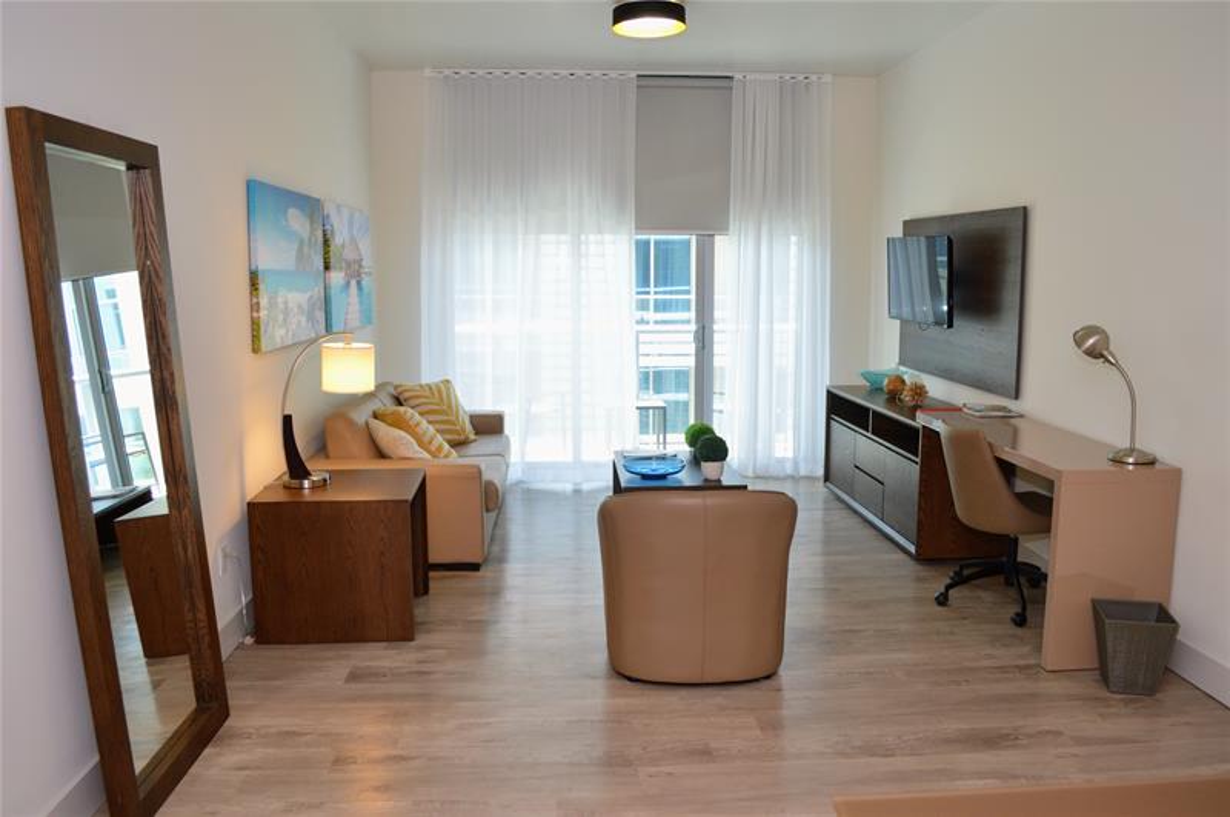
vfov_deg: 47.8
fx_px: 921
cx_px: 615
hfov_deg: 67.5
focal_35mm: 27
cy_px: 408
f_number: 4
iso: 400
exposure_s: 1/60
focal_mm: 18
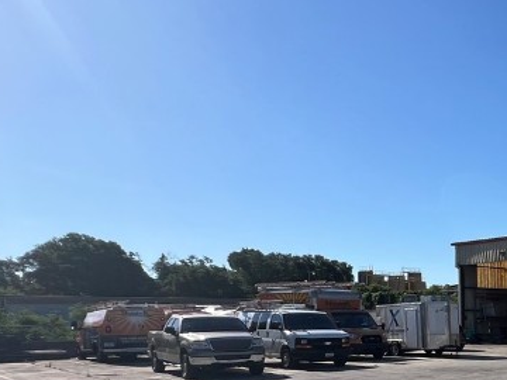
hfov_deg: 36.3
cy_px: 334
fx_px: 542
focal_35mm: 37
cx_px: 634
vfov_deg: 36.5
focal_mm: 1.57
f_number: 1.8
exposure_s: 1/1946
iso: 32
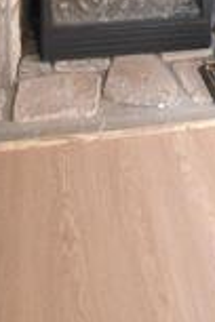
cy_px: -189
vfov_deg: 24.4
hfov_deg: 23.0
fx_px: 529
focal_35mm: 59
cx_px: 124
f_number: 4.5
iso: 3200
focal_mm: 10
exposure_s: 1/60
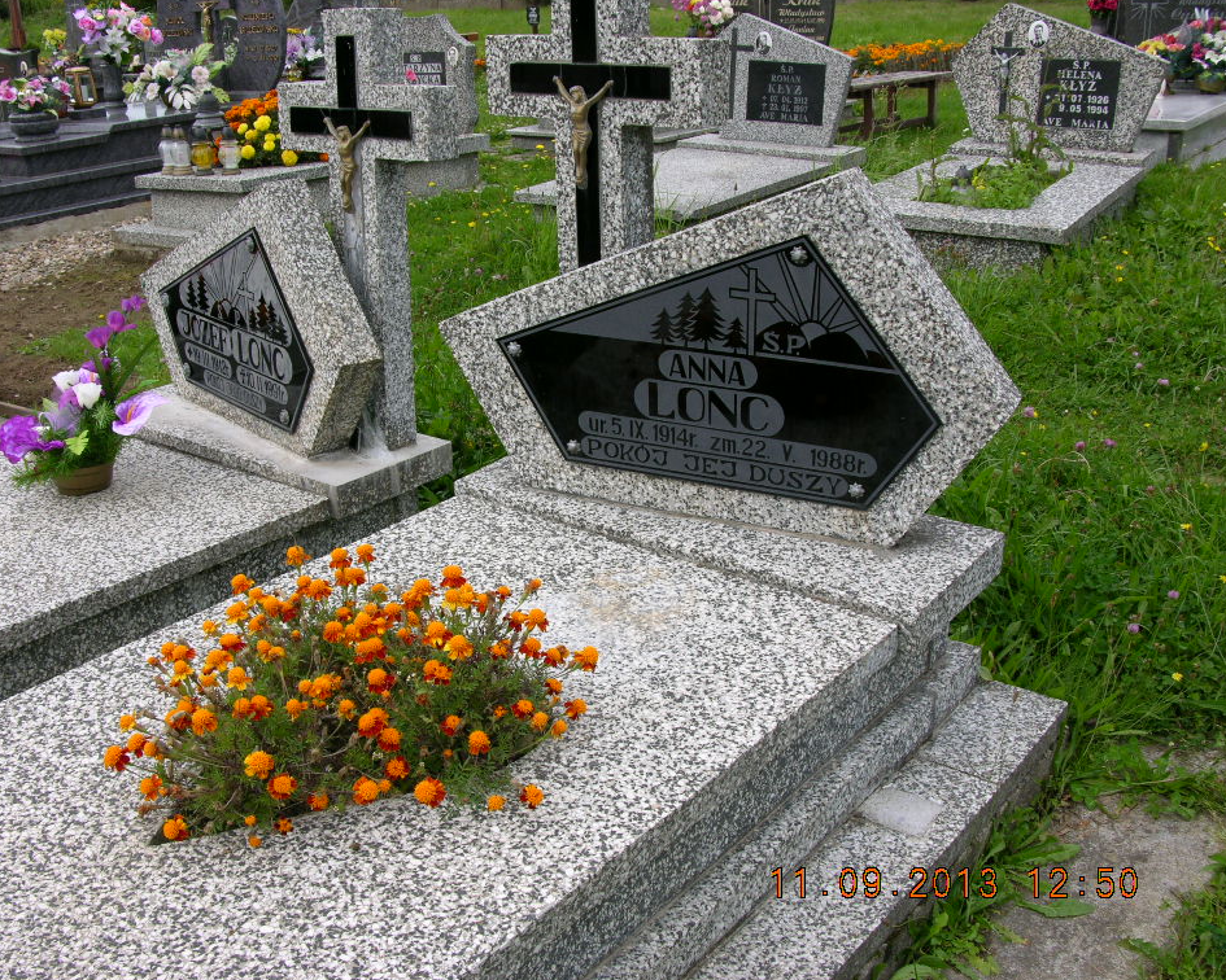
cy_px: 490
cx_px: 577
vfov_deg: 40.1
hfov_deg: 49.1
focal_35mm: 37
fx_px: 1343
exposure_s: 1/185
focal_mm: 8.9
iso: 50
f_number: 5
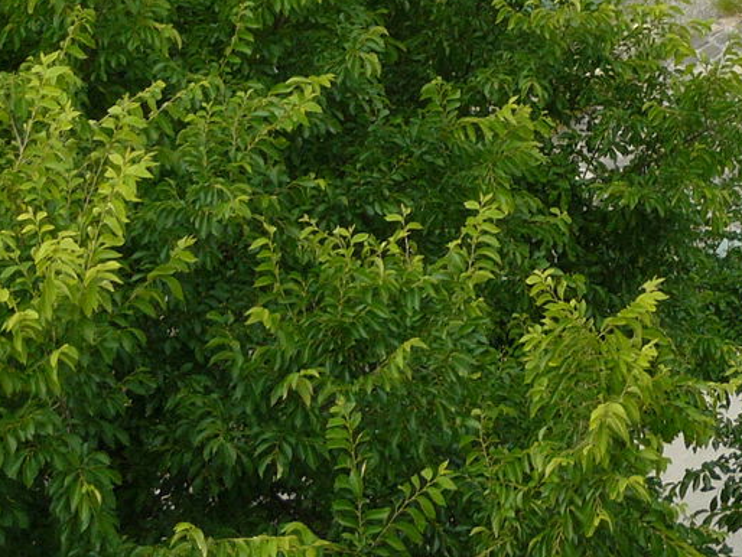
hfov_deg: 17.3
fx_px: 2402
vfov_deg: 12.6
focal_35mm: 112
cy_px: -286
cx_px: 690
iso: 100
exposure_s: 1/200
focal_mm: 6
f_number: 5.6
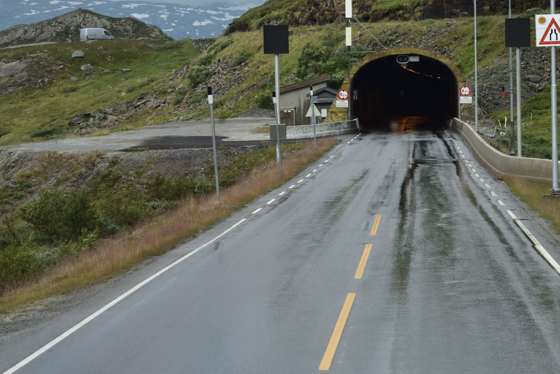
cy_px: 101
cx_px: 403
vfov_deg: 9.5
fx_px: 2256
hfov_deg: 14.1
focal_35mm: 145
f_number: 11
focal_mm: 85
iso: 1250
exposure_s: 1/1000
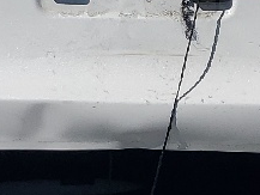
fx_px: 1443
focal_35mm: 192
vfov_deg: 7.7
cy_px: 171
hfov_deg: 10.3
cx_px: 158
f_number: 1.5
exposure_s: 1/10000
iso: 50
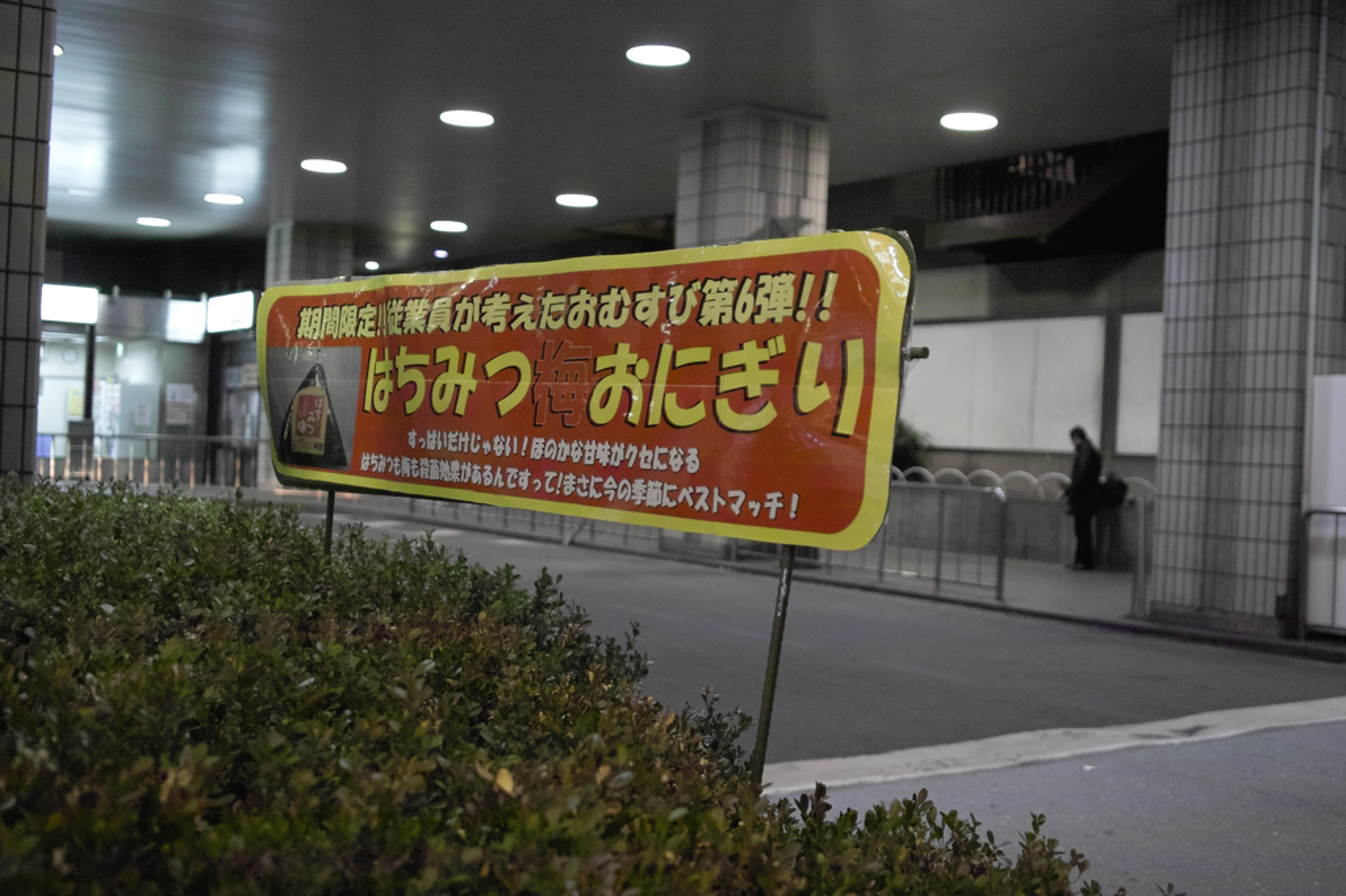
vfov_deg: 32.6
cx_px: 673
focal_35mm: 41
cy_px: 448
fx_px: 1532
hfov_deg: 47.4
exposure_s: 1/40
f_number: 2.8
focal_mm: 24.2
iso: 800
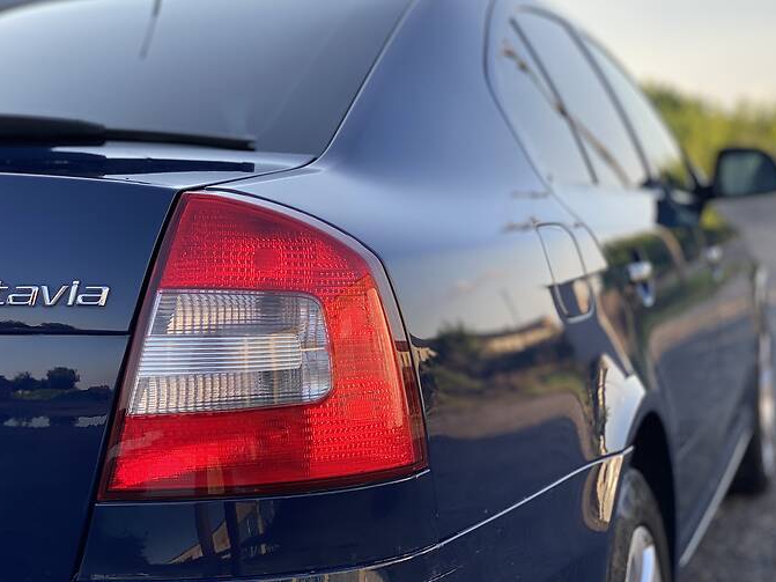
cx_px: 328
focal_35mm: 62
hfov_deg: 31.2
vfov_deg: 23.6
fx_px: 1390
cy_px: 255
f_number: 2
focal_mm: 6
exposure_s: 1/285
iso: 20
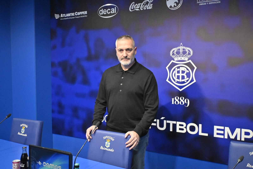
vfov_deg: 34.2
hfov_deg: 49.5
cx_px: 126
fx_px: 274
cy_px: 84
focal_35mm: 39
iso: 5000
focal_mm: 26
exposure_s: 1/200
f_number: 4.5
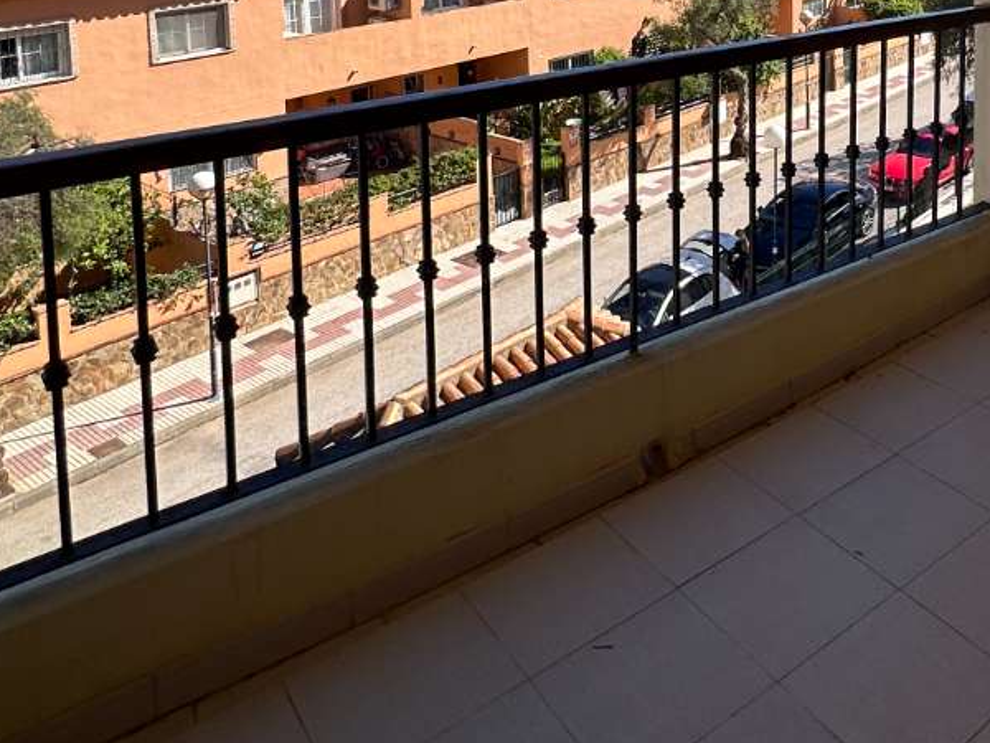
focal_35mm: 35
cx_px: 856
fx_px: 1001
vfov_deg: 35.1
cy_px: -69
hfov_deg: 48.2
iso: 50
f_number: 2.2
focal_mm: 2.22
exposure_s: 1/1984
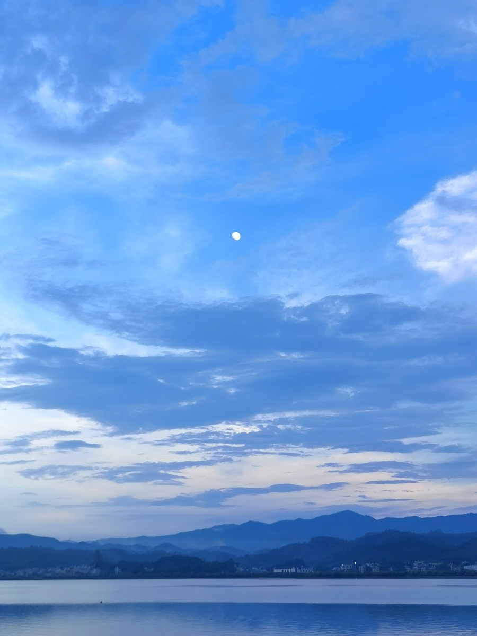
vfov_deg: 39.7
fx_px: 882
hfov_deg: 30.3
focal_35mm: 48
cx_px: 238
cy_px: 318
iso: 50
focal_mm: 5.56
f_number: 1.6
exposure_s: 1/706
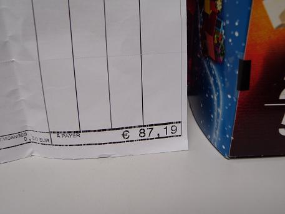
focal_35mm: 34
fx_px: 280
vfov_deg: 41.8
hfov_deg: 53.9
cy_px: 107
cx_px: 142
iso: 100
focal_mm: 7.2
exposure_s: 1/60
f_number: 3.1
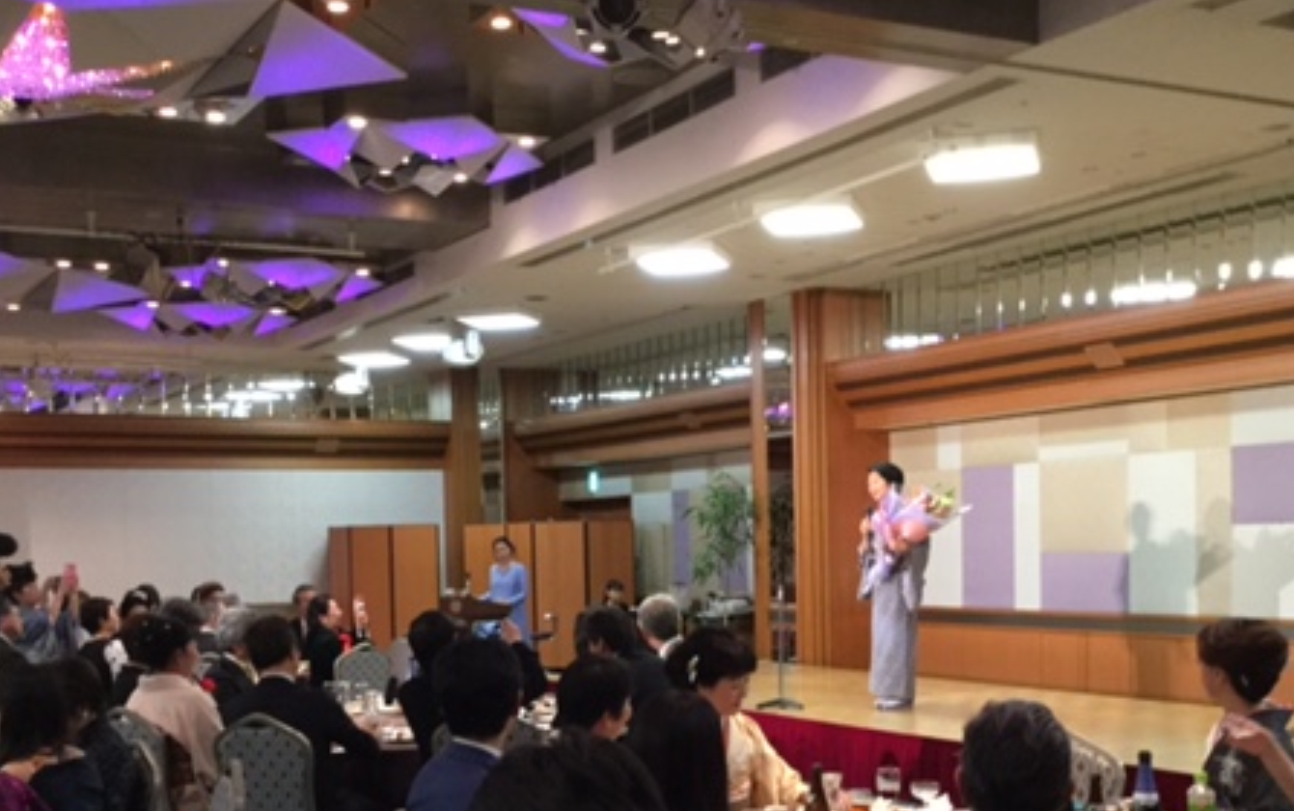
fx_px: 1659
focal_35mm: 47
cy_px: 600
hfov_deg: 42.6
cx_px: 637
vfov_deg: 27.1
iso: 200
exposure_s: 1/24
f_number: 2.4
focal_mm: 3.3
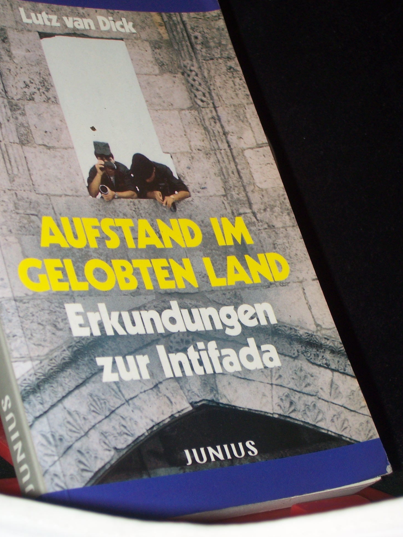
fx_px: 1211
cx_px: 170
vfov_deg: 25.0
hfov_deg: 18.9
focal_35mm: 78
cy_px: 247
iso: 80
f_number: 3.6
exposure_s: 1/80
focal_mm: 11
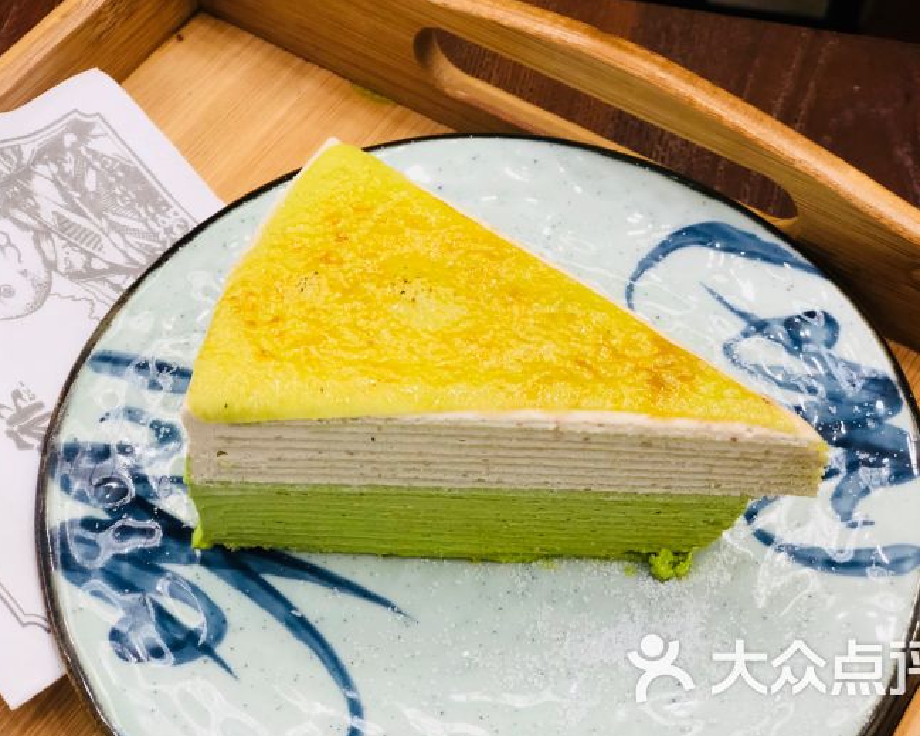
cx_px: 486
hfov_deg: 31.4
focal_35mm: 60
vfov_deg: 25.4
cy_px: 369
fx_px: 1633
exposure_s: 1/50
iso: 200
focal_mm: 6.6
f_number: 2.8
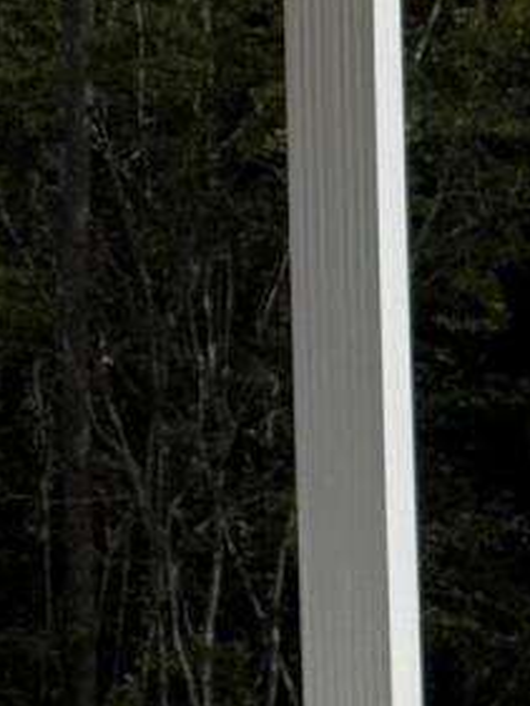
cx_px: -857
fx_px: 3488
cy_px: 249
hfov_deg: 7.9
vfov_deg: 11.5
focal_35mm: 171
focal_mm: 6.76
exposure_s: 1/14286
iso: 64
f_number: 1.78
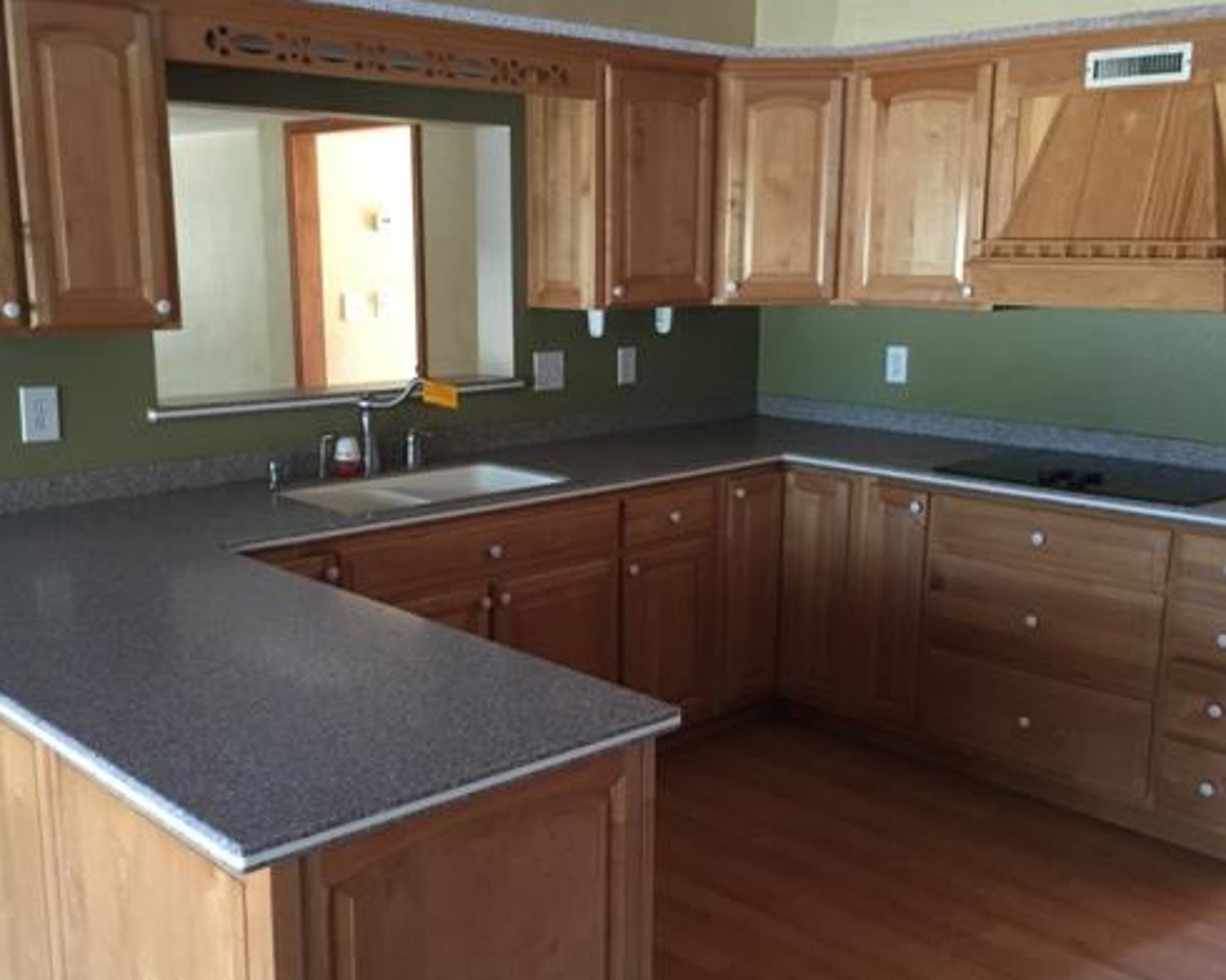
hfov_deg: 49.1
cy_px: 558
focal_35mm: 37
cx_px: 590
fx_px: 1343
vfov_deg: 40.0
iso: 100
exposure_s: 1/10
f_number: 2.2
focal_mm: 4.15
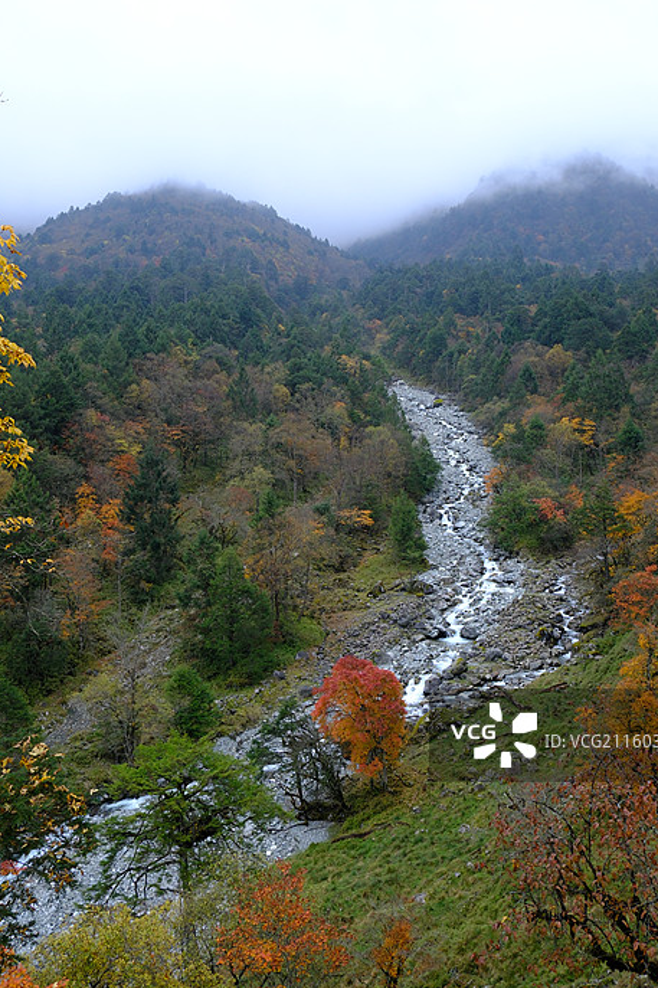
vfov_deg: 54.4
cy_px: 465
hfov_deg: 37.8
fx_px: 960
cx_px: 366
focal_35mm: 35
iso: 640
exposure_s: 1/125
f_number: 10
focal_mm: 20.3
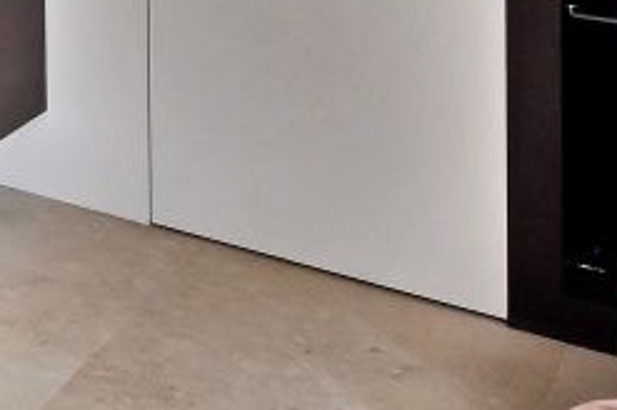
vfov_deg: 13.6
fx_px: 1465
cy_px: -404
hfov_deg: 17.3
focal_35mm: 86
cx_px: -610
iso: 800
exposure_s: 1/160
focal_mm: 11
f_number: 6.3
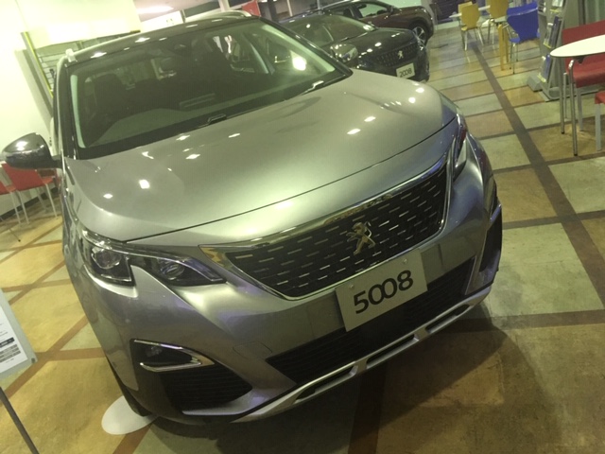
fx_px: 507
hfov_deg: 61.7
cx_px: 302
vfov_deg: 48.2
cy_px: 227
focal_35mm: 29
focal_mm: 4.15
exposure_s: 1/30
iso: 200
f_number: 2.2
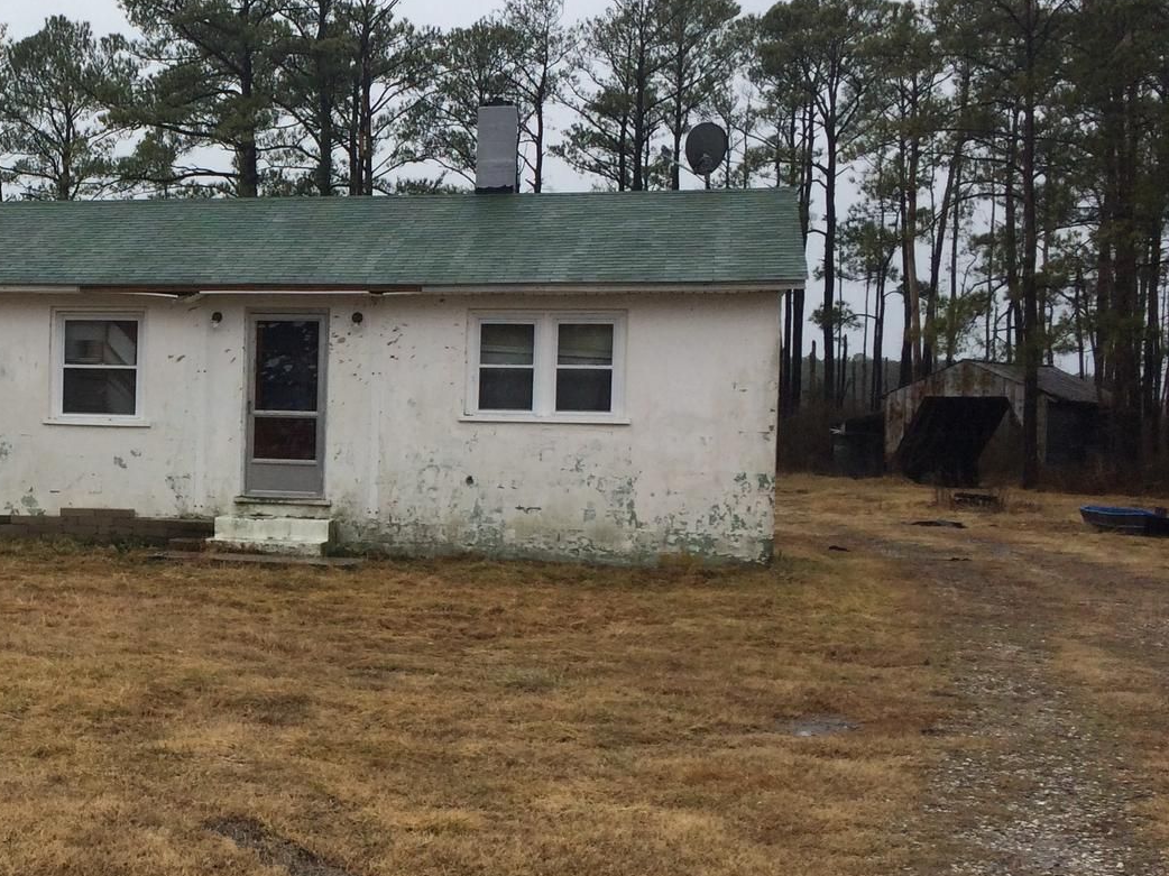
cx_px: 39
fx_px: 1924
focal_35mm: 57
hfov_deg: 31.6
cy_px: 471
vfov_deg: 25.6
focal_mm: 4.15
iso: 32
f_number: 2.2
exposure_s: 1/1520
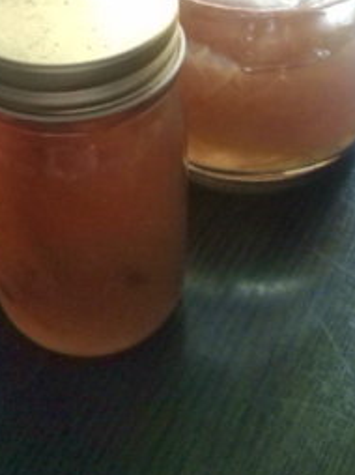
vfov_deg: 29.2
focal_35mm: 63
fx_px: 863
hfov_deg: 23.0
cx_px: 83
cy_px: 26
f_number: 2.8
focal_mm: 3.3
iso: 102
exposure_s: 1/9.53
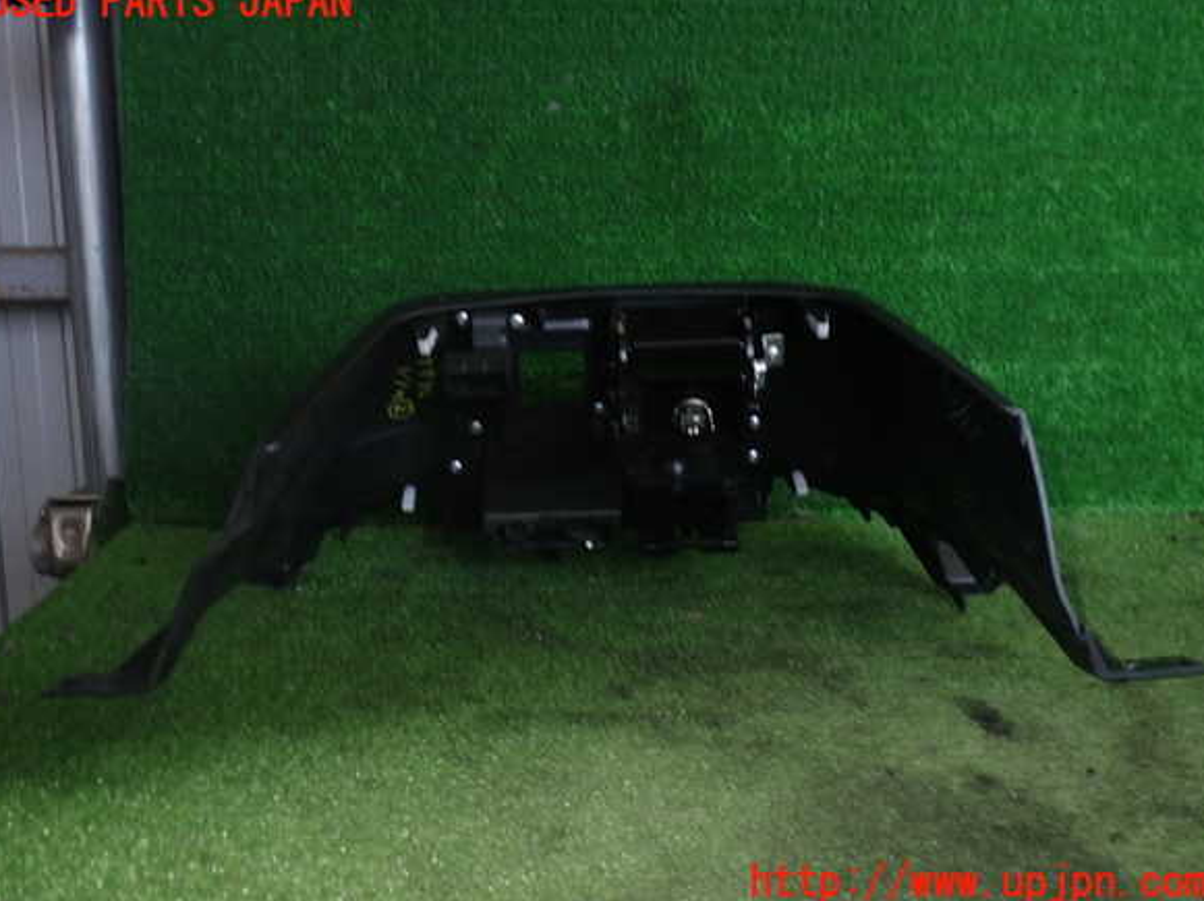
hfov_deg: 58.4
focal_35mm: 31
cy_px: 443
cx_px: 597
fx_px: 1078
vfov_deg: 45.4
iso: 200
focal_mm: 5.4
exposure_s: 1/30
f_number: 6.3
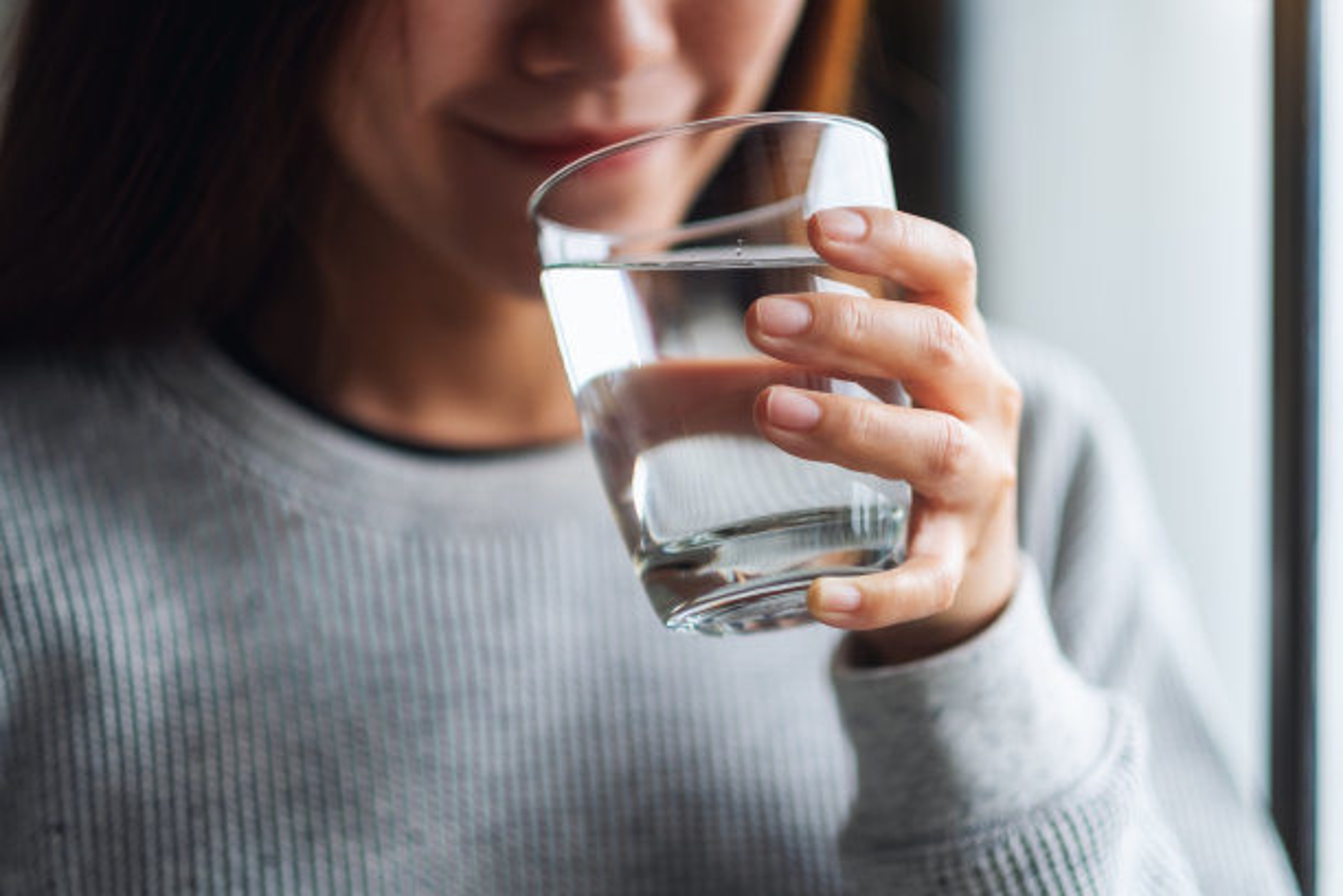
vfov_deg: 16.3
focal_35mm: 84
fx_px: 3133
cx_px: 672
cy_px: 448
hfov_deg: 24.2
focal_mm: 56
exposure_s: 1/1100
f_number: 1.2
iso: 200
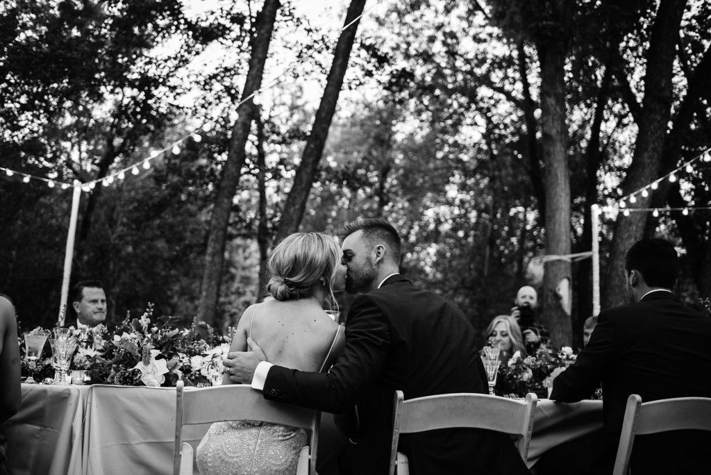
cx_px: 356
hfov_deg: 54.4
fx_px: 692
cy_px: 238
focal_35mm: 35
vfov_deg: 37.9
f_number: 2
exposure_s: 1/160
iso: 250
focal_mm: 35
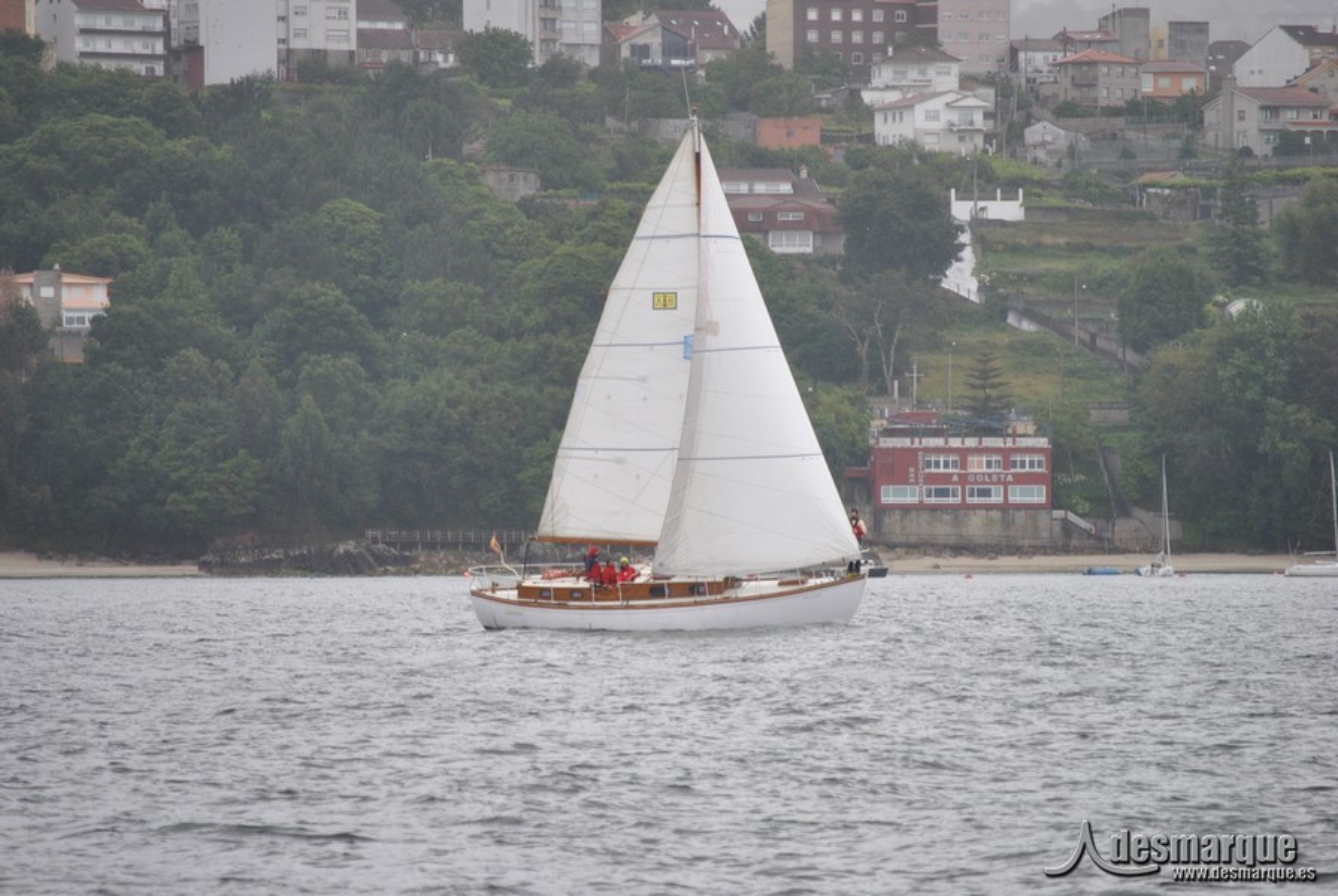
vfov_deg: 4.6
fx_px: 11164
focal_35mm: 300
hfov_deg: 6.9
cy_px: 448
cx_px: 669
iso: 320
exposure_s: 1/500
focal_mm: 200
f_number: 5.6
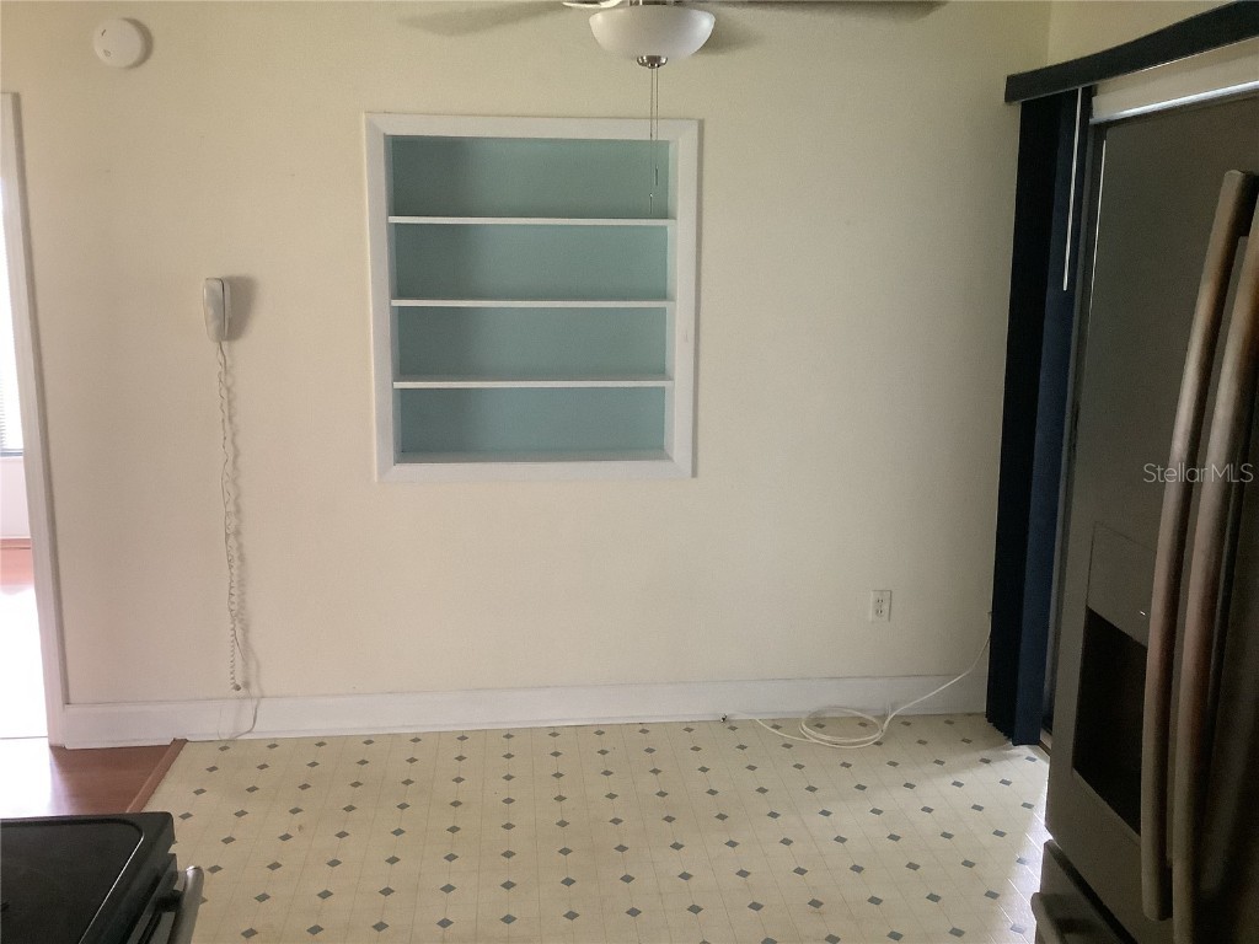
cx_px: 630
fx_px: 1127
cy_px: 472
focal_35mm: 31
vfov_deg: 45.4
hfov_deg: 58.4
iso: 400
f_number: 2.4
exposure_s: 1/25
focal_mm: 3.3
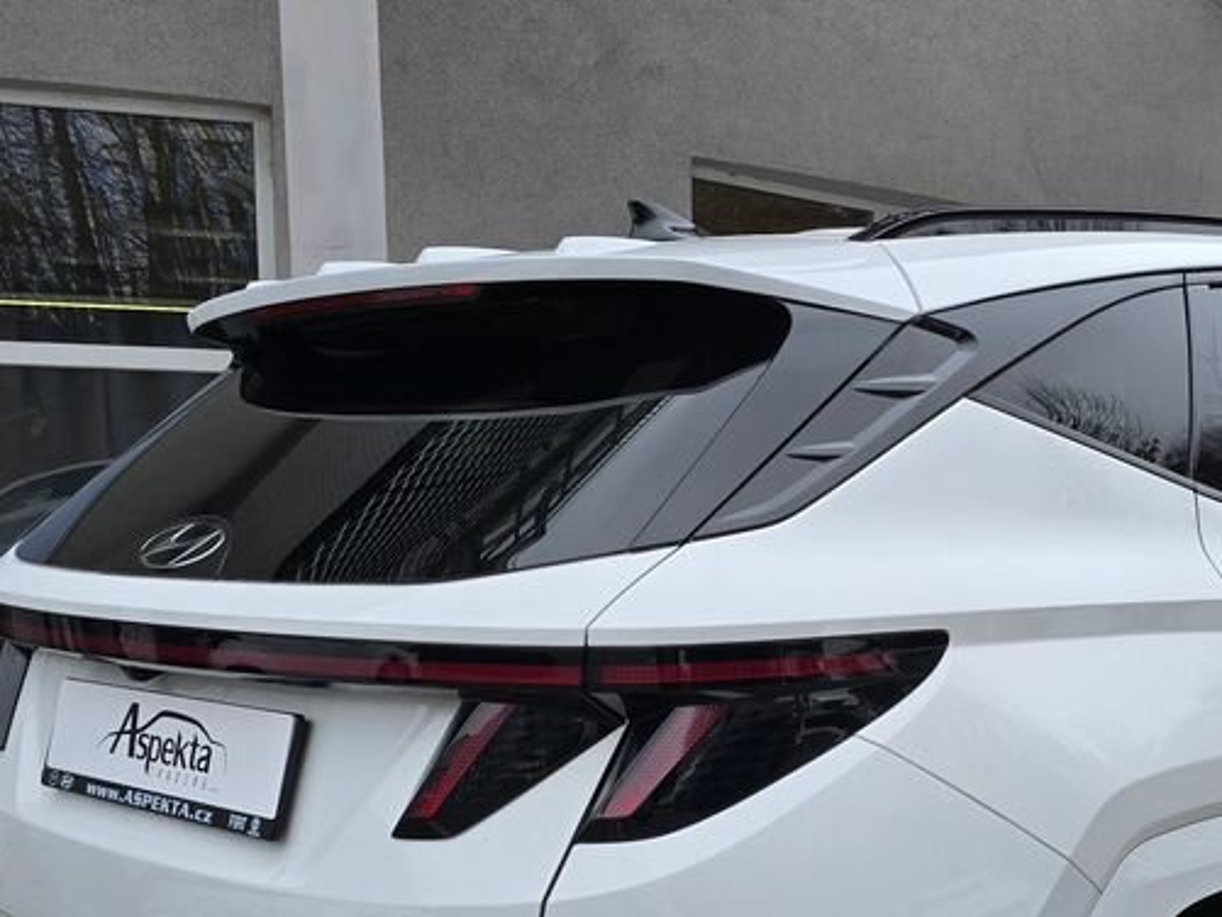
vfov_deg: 30.2
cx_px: 890
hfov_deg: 39.5
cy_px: 724
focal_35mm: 47
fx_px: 1660
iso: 16
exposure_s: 1/180
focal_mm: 6.3
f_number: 1.7
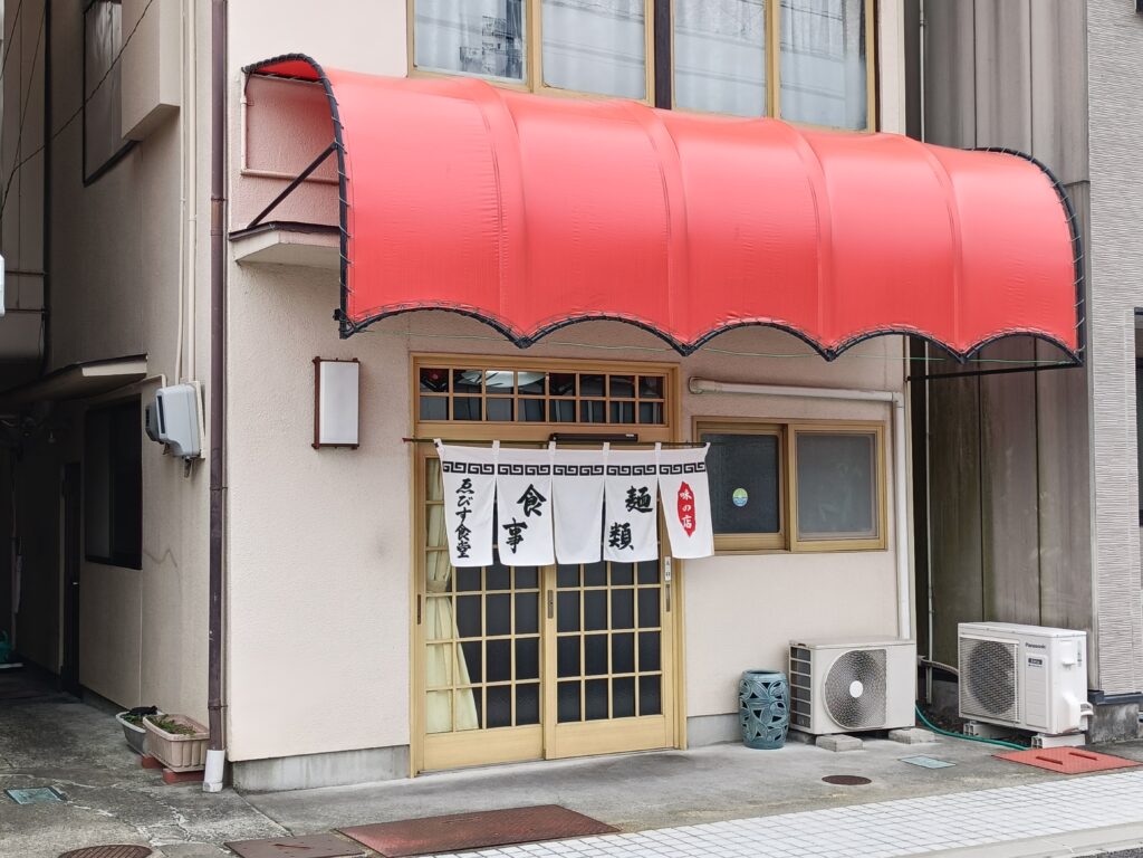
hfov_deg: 42.1
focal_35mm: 45
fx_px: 1486
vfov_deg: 32.2
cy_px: 429
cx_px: 572
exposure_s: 1/180
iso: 50
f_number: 1.7
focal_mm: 4.7
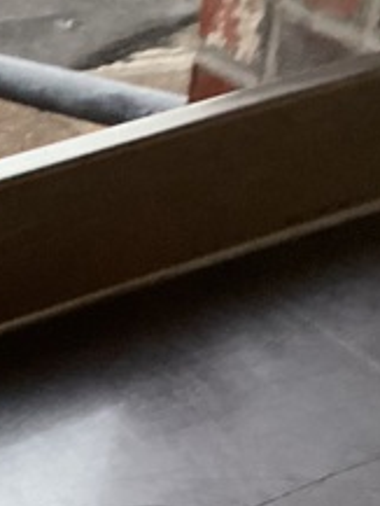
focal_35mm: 116
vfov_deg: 14.6
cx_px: -182
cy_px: 946
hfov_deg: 12.2
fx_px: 1696
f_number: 2.4
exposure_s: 1/60
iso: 250
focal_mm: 3.3
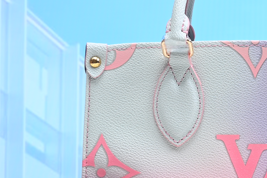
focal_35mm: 137
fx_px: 1016
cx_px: 321
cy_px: 90
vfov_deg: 10.0
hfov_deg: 14.5
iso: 100
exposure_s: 1/2
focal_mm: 36
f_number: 16
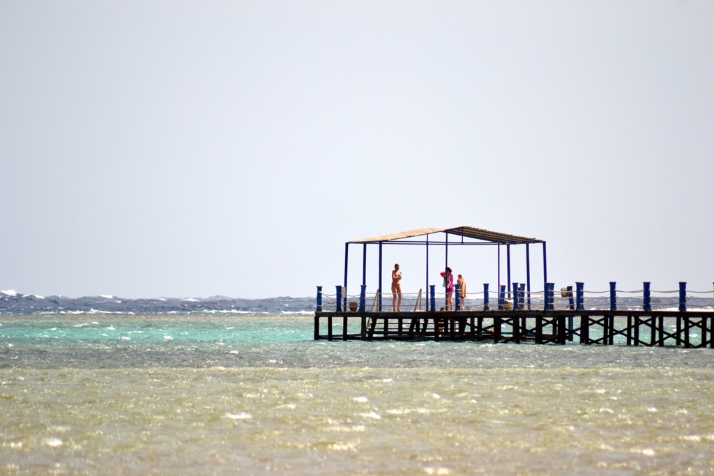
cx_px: 357
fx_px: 8926
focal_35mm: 450
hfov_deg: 4.6
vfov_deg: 3.1
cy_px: 238
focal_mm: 300
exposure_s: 1/2000
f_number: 5.6
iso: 220
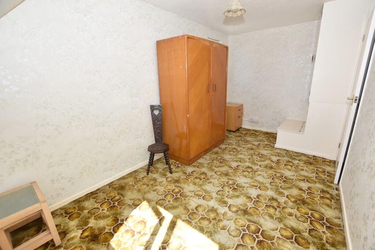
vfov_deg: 77.3
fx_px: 156
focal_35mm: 15
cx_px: 188
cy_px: 125
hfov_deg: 100.4
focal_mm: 10
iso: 180
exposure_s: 1/200
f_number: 5
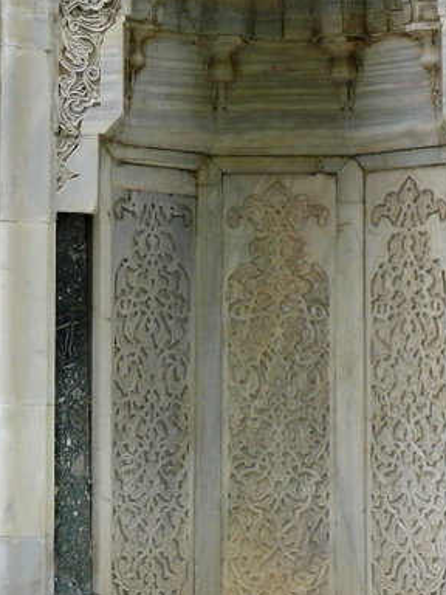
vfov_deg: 10.1
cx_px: 300
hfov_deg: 7.6
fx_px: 3367
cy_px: 169
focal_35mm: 196
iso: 100
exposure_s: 1/125
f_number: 3.2
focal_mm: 19.8
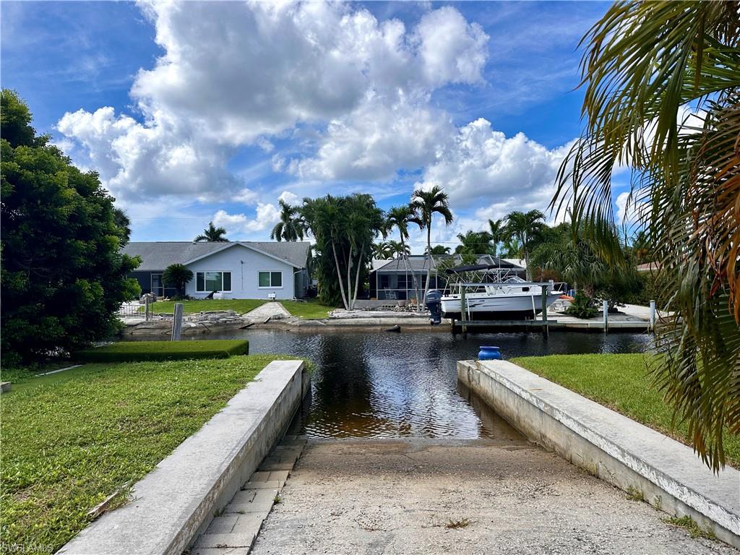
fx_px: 513
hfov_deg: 71.6
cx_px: 370
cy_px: 278
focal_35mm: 24
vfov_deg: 56.8
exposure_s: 1/5525
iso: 80
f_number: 1.78
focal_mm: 6.86
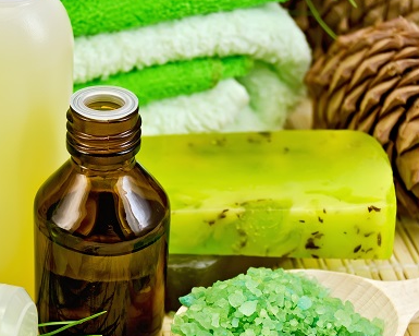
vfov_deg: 20.2
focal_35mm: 76
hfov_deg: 24.7
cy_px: 168
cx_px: 84
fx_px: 942
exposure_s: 1/60
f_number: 4.5
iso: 100
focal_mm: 26
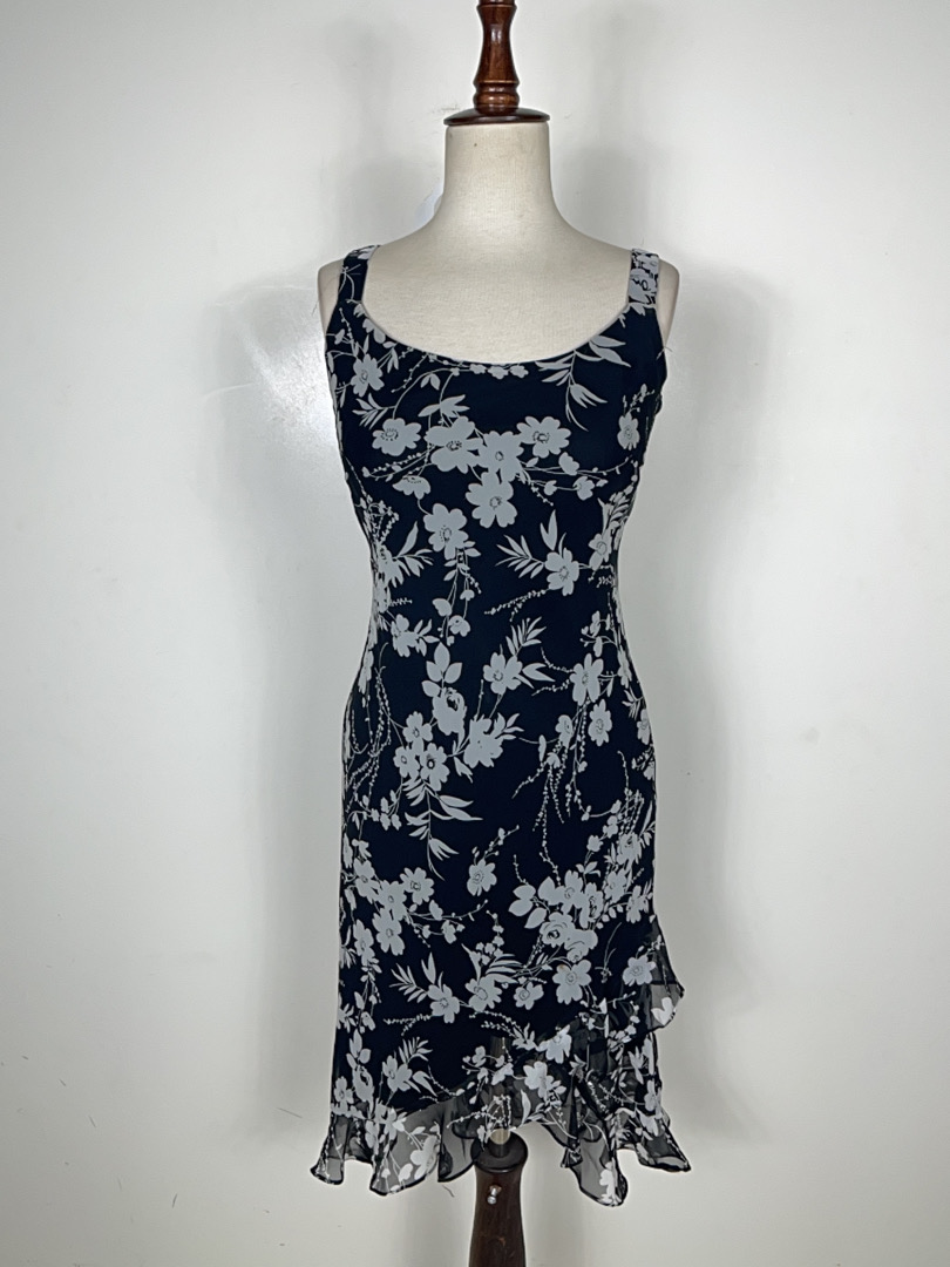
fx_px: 988
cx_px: 475
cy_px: 634
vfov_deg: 65.3
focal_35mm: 27
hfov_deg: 51.4
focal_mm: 5.1
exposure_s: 1/190
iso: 32
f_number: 1.6
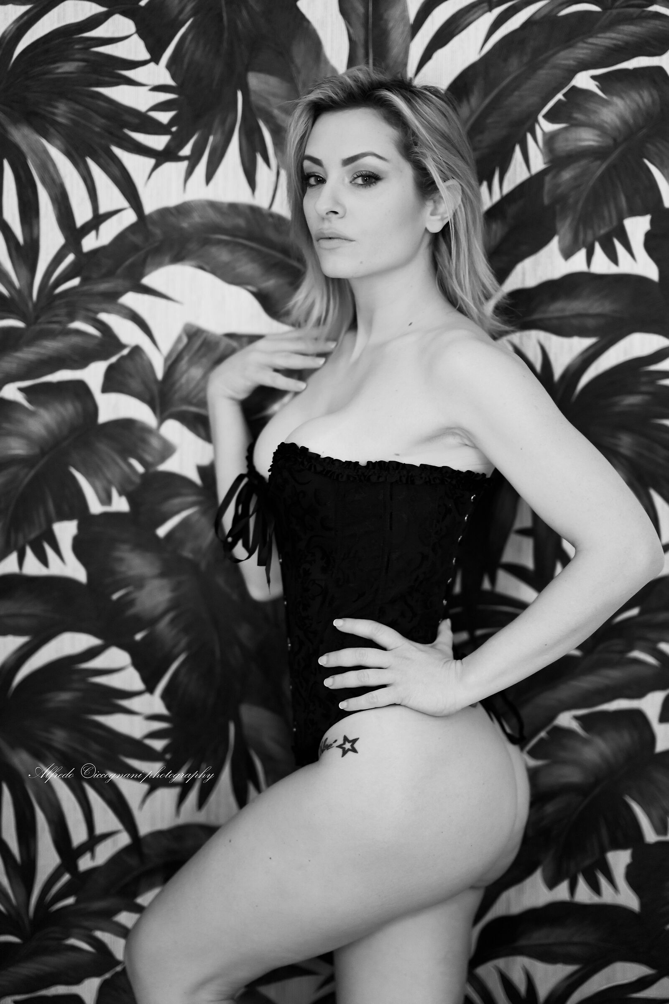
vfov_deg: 23.9
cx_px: 334
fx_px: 2369
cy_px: 502
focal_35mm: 85
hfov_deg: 16.1
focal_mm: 85
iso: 400
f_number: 1.4
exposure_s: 1/60
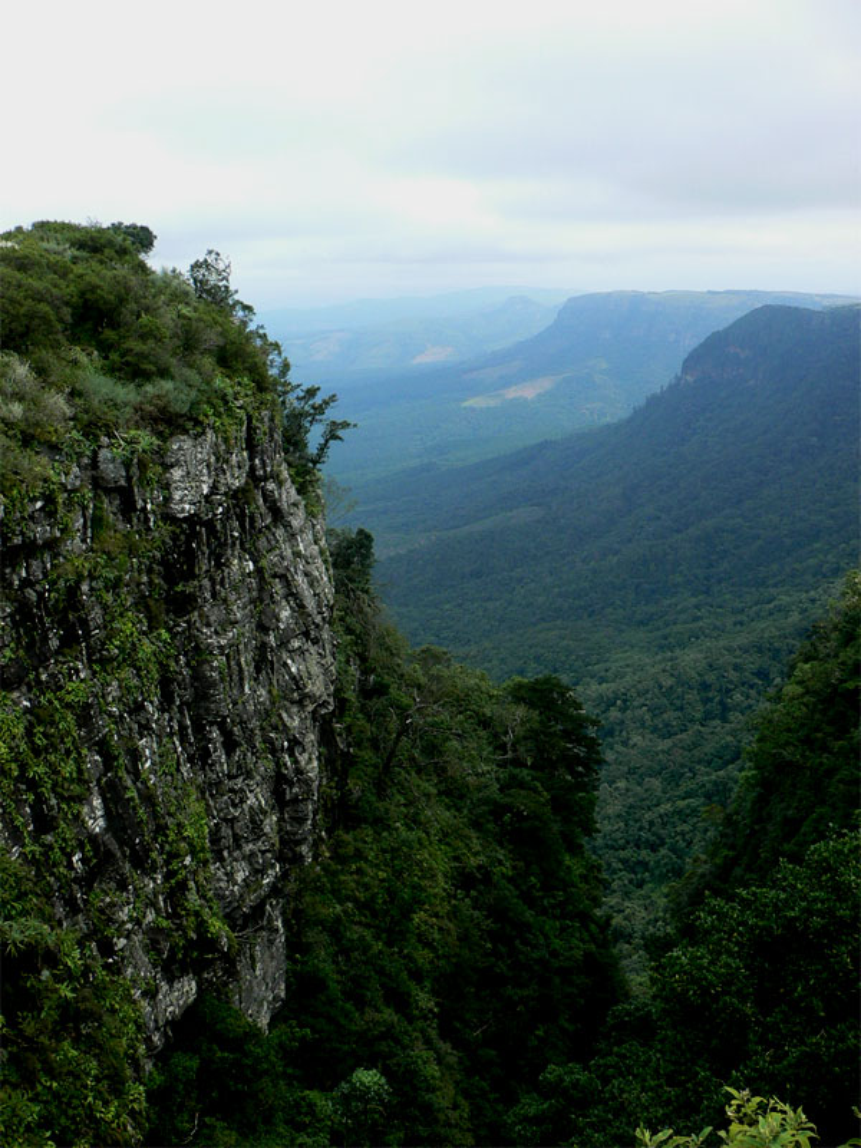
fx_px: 1161
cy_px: 574
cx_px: 430
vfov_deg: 52.6
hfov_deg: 40.7
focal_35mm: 35
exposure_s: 1/250
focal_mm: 4.6
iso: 80
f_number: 4
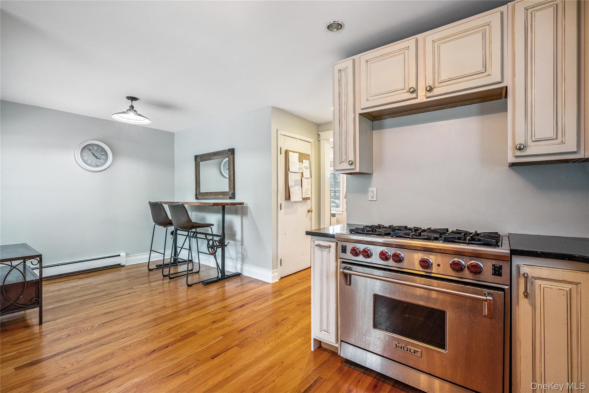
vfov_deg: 73.7
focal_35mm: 16
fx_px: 262
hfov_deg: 96.7
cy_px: 196
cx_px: 294
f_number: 5.6
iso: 1600
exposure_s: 1/80
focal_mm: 16
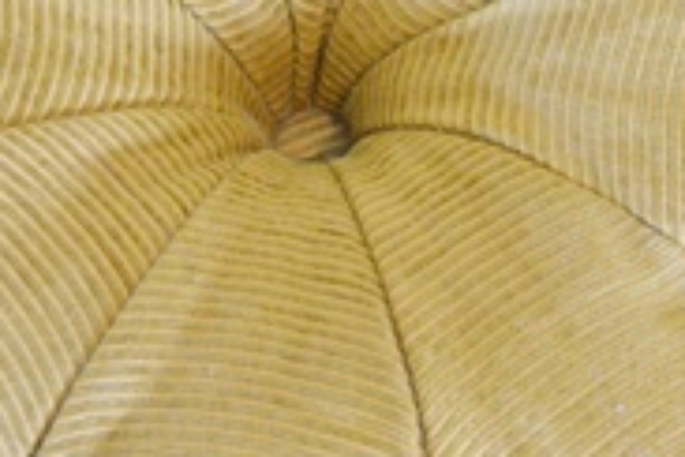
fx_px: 2714
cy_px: 90
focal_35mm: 143
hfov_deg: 14.4
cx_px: 318
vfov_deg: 9.6
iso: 800
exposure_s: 1/40
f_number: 4.5
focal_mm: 29
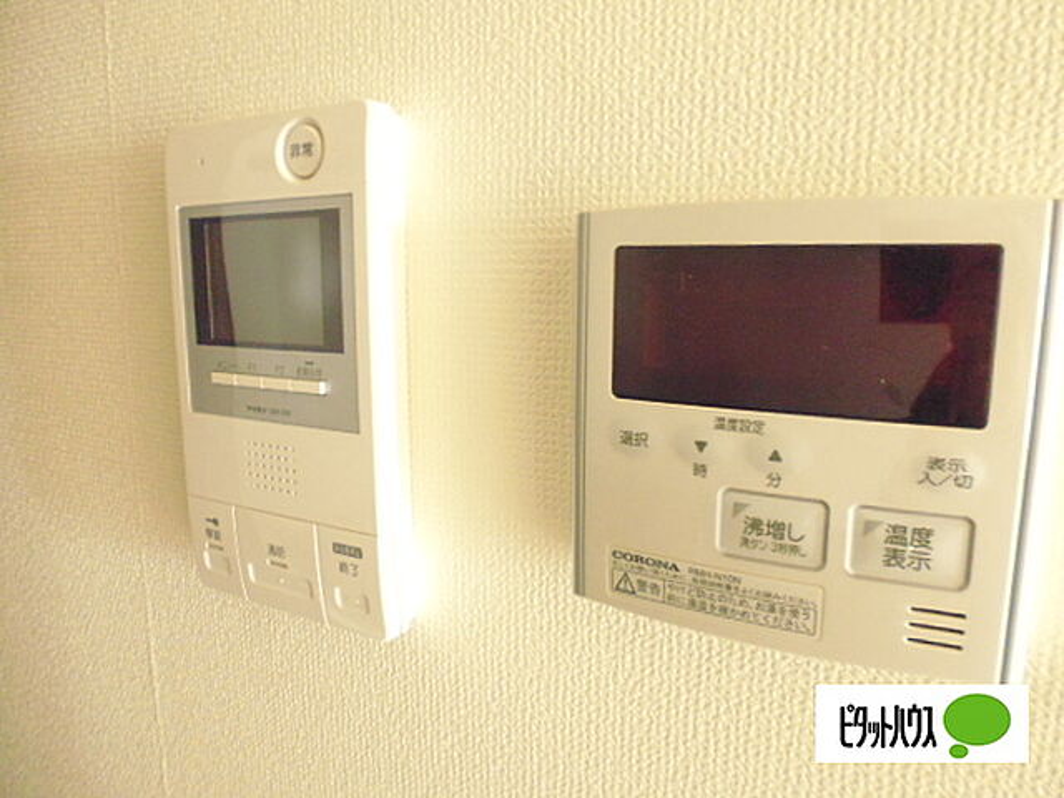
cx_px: 532
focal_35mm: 24
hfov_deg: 71.6
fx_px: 738
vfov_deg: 56.8
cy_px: 399
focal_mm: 4.3
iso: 800
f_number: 2.8
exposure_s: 1/4
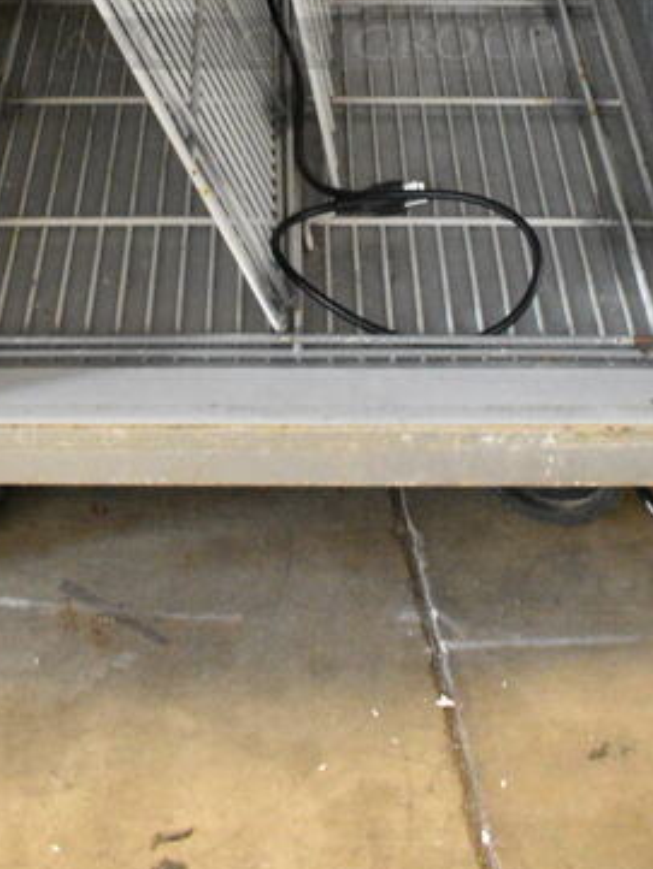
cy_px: -57
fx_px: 1835
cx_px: 311
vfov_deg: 25.0
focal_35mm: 73
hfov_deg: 20.2
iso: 6400
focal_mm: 20
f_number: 5
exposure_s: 1/100
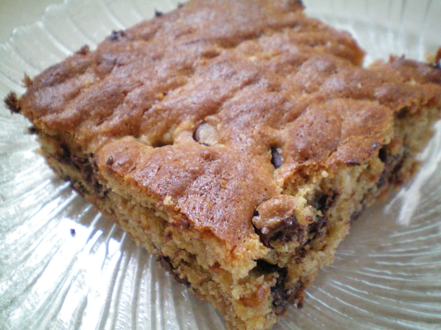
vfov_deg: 36.8
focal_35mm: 39
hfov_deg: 47.9
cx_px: 223
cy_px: 166
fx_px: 497
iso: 400
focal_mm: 6.3
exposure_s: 1/20
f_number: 3.1
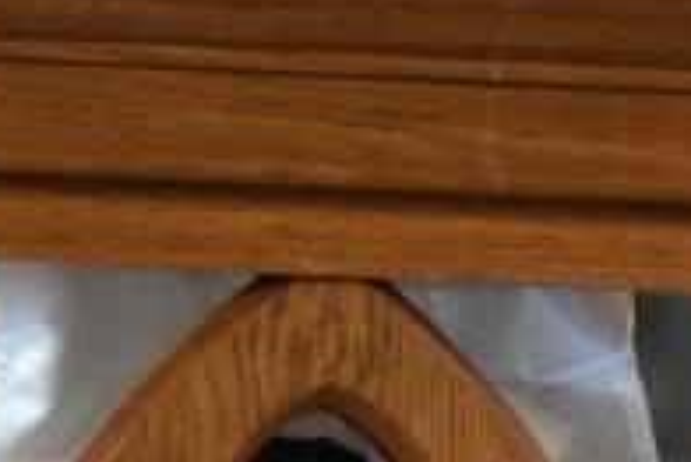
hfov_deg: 1.9
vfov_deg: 1.3
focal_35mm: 1099
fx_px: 21110
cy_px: -644
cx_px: 289
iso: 1600
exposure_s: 1/30
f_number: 5.6
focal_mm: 140
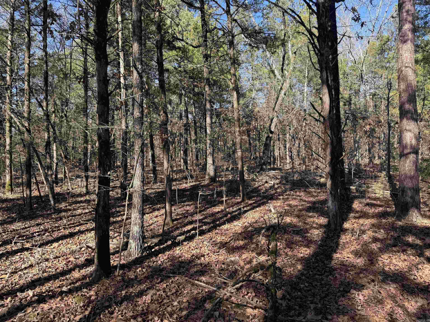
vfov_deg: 56.8
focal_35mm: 24
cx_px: 215
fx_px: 298
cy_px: 161
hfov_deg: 71.6
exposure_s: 1/813
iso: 80
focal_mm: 6.76
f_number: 1.78
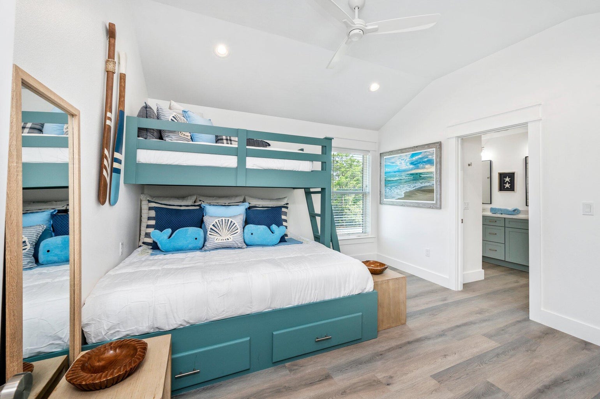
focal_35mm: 14
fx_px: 233
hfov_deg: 104.3
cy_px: 200
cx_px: 300
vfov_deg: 81.1
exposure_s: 1/30
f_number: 9
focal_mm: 14
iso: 320
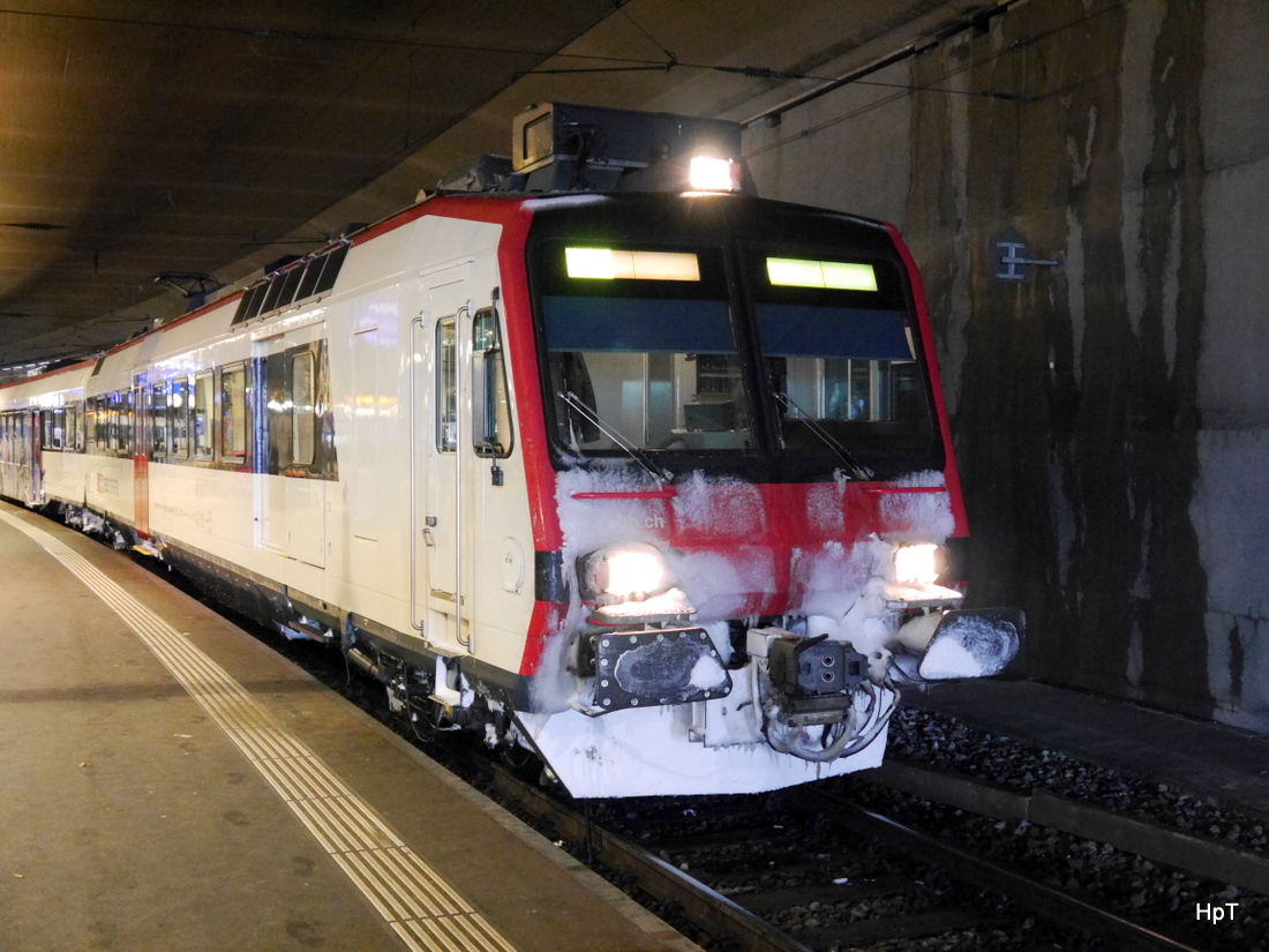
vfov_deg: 32.9
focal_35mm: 44
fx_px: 1613
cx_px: 634
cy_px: 476
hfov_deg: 42.9
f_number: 4.4
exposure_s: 1/20
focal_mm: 22
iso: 3200
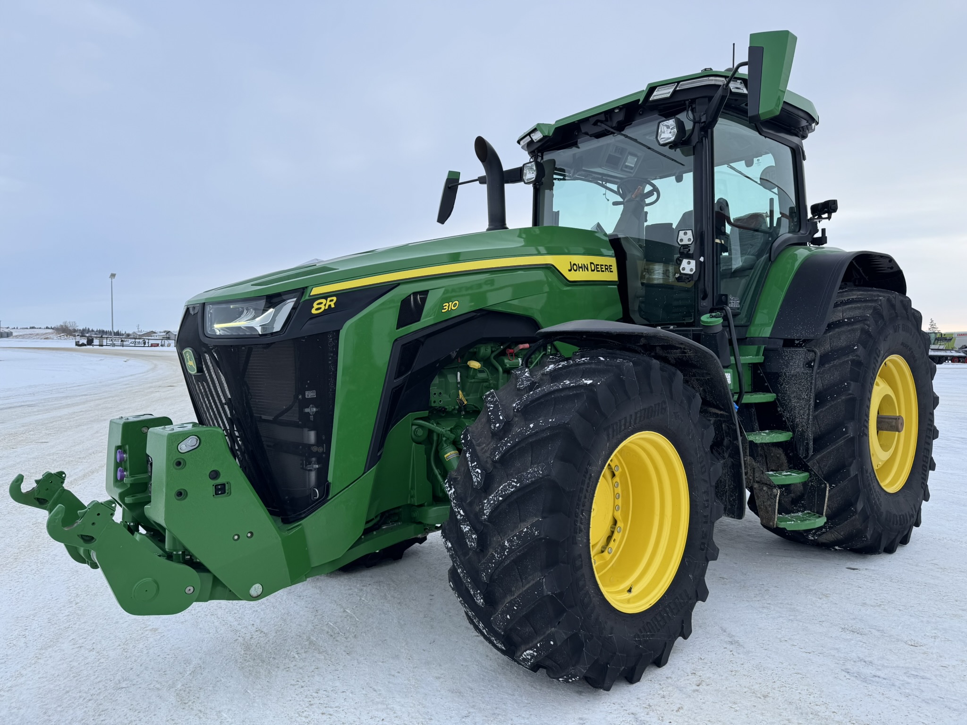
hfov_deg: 71.6
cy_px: 362
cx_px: 484
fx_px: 670
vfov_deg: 56.8
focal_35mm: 24
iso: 80
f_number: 1.78
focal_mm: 6.76
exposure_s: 1/609
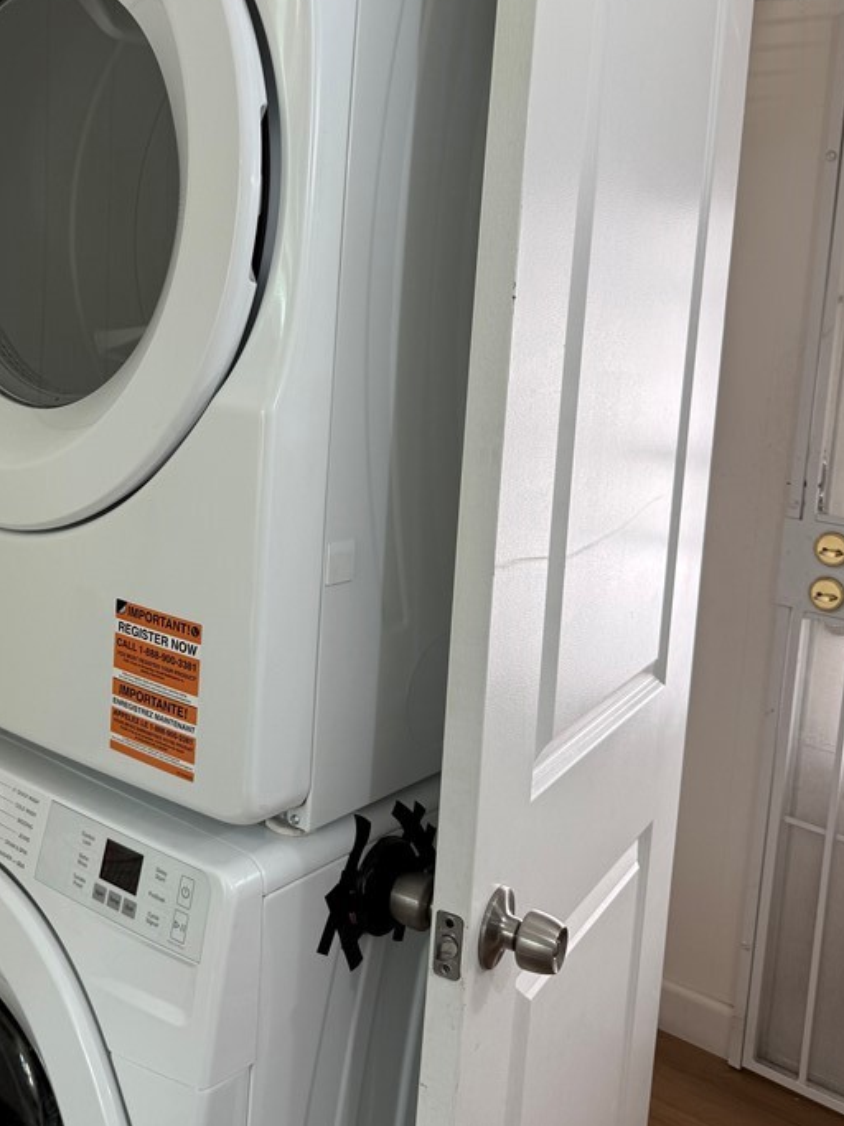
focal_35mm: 36
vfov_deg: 50.9
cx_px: 284
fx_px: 1171
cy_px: 424
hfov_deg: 39.2
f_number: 1.78
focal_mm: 6.76
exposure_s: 1/120
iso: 64
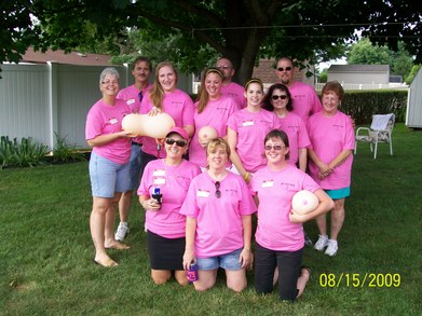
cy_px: 158
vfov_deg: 39.6
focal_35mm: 36
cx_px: 211
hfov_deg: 51.4
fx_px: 439
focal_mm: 6
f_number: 2.7
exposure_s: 1/200
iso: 64
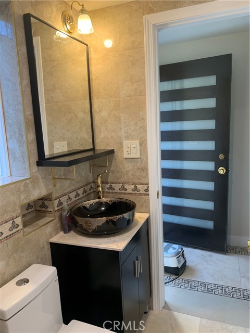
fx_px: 250
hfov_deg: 53.1
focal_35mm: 26
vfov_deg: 67.3
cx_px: 125
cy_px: 166
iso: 80
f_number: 1.8
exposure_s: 1/60
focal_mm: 4.25
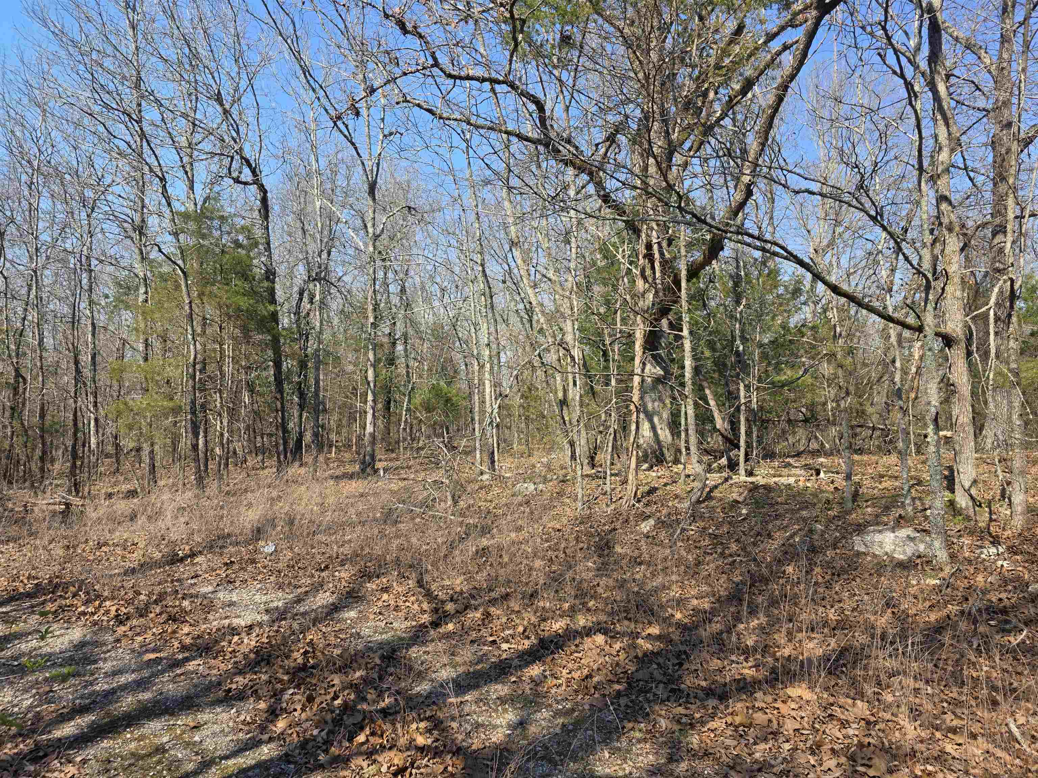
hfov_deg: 73.9
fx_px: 690
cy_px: 389
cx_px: 519
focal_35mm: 23
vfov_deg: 58.9
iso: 80
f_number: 1.7
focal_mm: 6.3
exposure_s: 1/2423
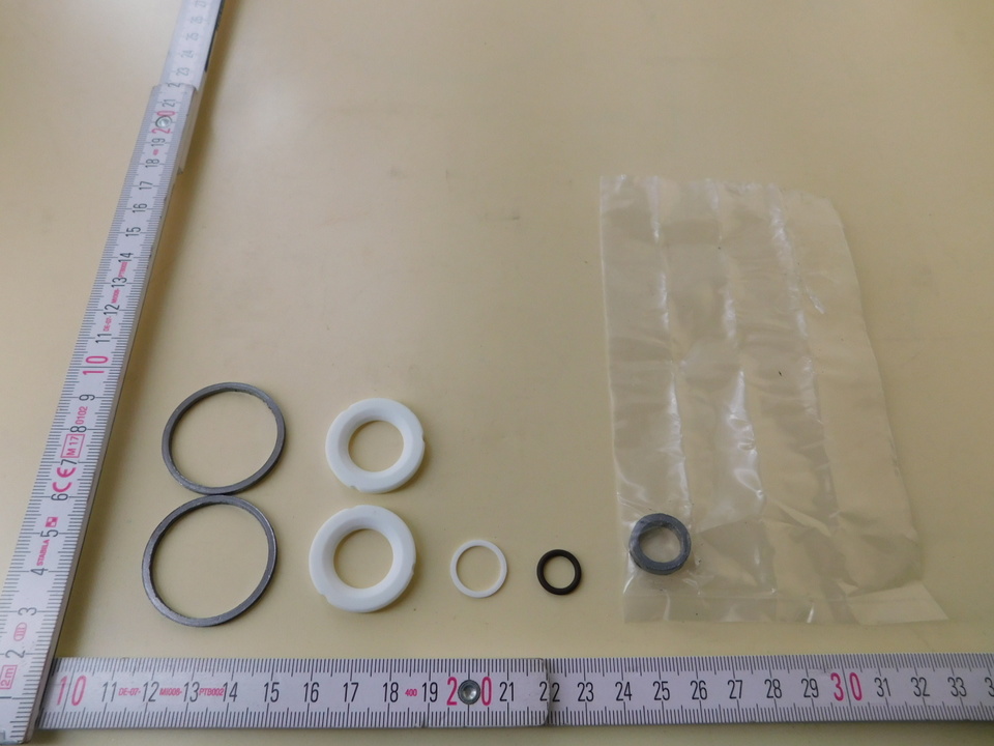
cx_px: 497
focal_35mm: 23
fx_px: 660
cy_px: 373
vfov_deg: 58.9
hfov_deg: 73.9
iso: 125
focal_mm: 4
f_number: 3
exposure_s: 1/400
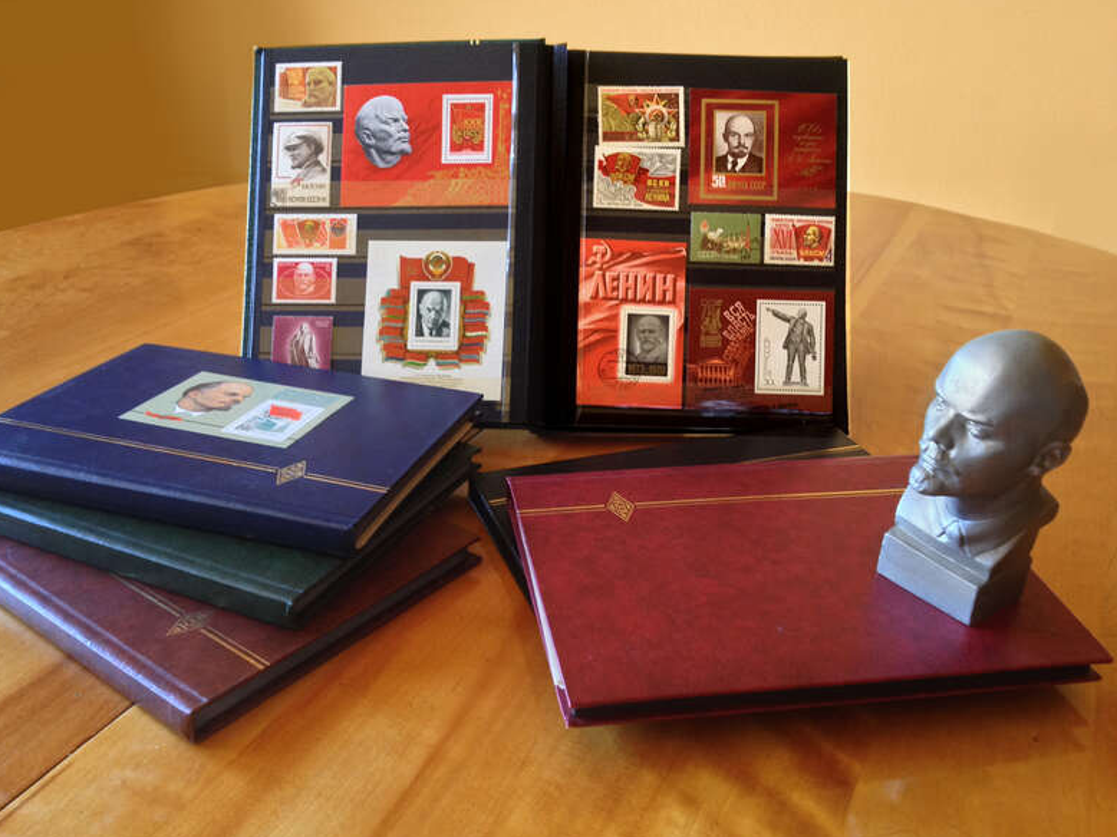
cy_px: 426
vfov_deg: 39.6
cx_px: 546
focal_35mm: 36
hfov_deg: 51.4
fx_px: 1161
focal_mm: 4.28
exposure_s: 1/20
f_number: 2.4
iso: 80
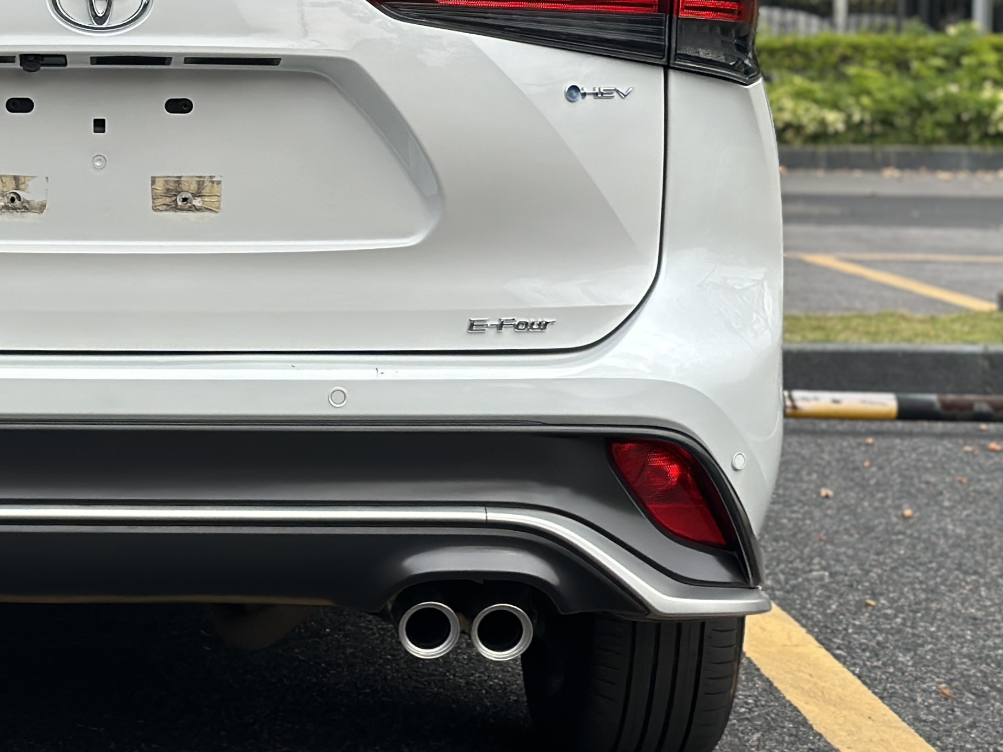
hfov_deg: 18.4
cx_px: 89
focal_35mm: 105
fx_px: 3042
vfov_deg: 14.0
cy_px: 111
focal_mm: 6.86
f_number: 1.78
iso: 100
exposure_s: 1/3367
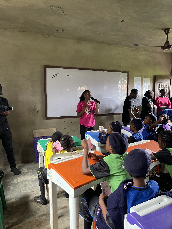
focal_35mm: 25
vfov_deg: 69.4
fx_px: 166
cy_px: 114
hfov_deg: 54.9
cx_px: 86
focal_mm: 5.1
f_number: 1.6
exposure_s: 1/60
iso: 500
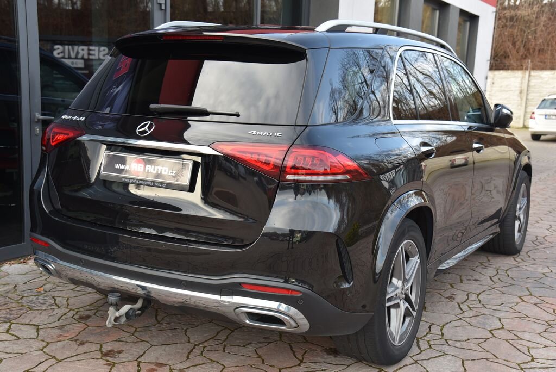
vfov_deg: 30.6
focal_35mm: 44
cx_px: 278
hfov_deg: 44.5
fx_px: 680
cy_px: 186
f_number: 5.6
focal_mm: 44
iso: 500
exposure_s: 1/125
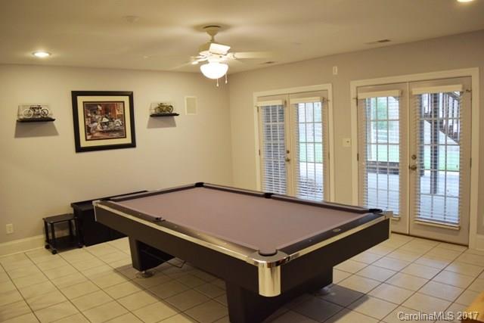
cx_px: 242
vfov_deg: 48.0
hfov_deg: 67.4
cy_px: 162
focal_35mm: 27
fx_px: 363
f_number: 4
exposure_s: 1/60
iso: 640
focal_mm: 18
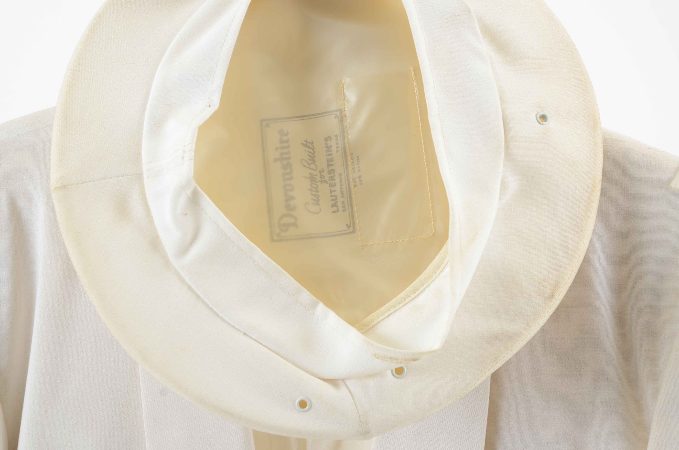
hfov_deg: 20.7
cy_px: 225
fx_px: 1863
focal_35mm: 99
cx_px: 340
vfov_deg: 13.8
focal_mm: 66
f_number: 9
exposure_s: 1/160
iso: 200
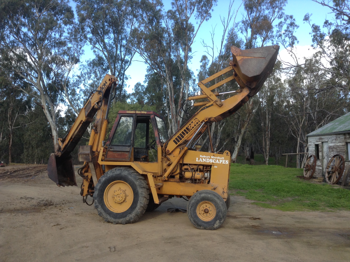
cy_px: 131
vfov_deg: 42.8
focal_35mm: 33
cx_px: 175
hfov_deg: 55.4
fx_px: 333
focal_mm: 3.3
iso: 25
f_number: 2.4
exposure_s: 1/308
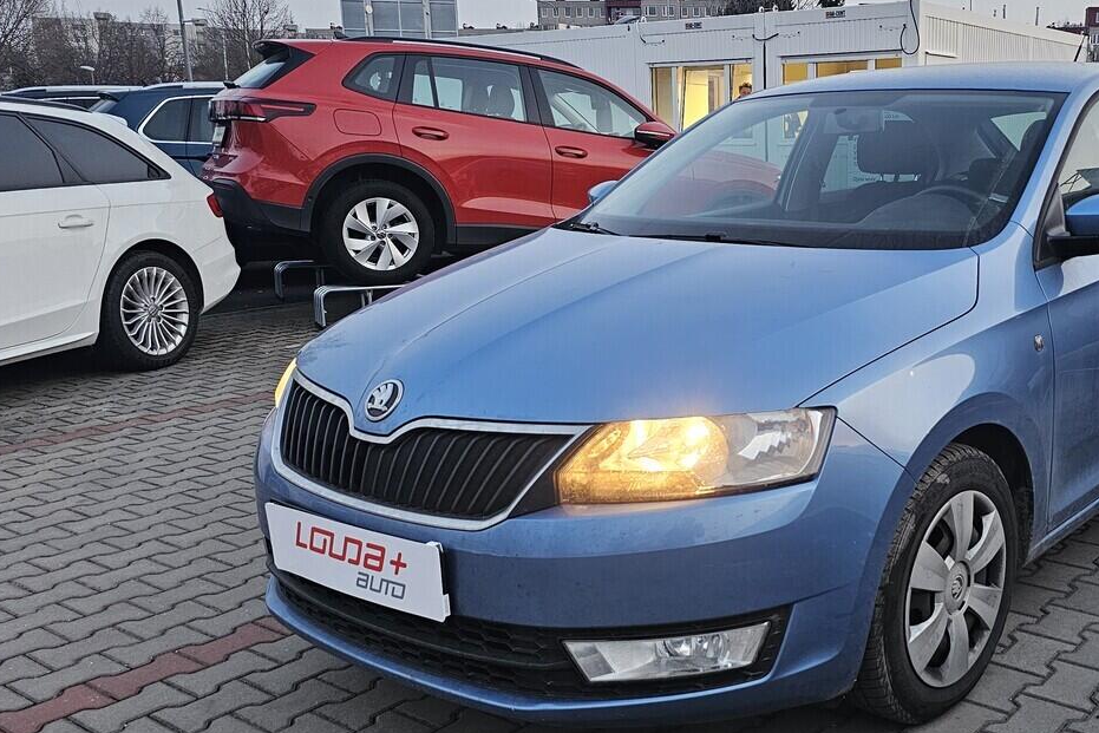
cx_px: 799
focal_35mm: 37
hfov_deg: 50.1
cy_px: 403
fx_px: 1130
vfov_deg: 35.9
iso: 320
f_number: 1.7
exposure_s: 1/100
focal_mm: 6.3
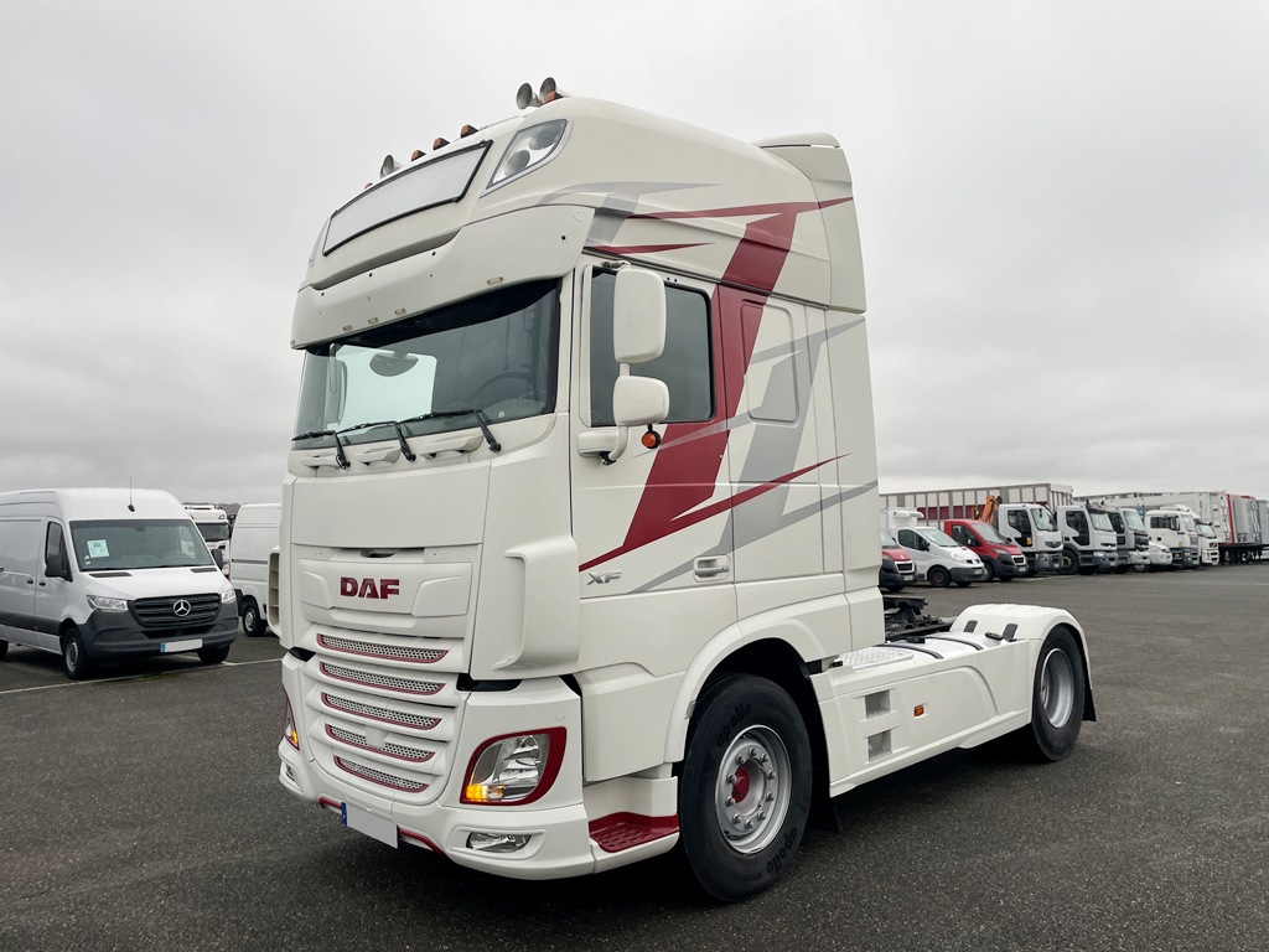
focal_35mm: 26
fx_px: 953
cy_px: 476
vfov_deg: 53.1
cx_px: 634
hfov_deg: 67.3
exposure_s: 1/231
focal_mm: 4.2
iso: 32
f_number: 1.6
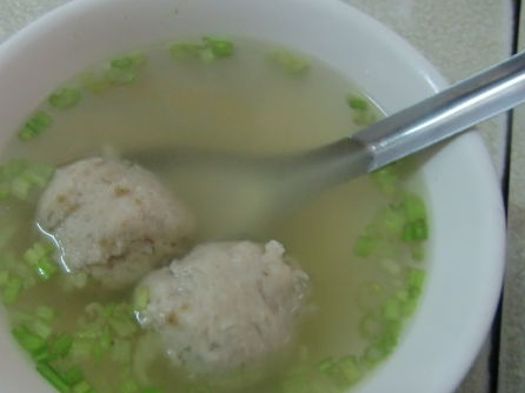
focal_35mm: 35
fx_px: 531
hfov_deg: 52.0
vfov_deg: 40.3
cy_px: 252
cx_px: 194
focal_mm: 4.3
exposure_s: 1/20
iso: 400
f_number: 3.2
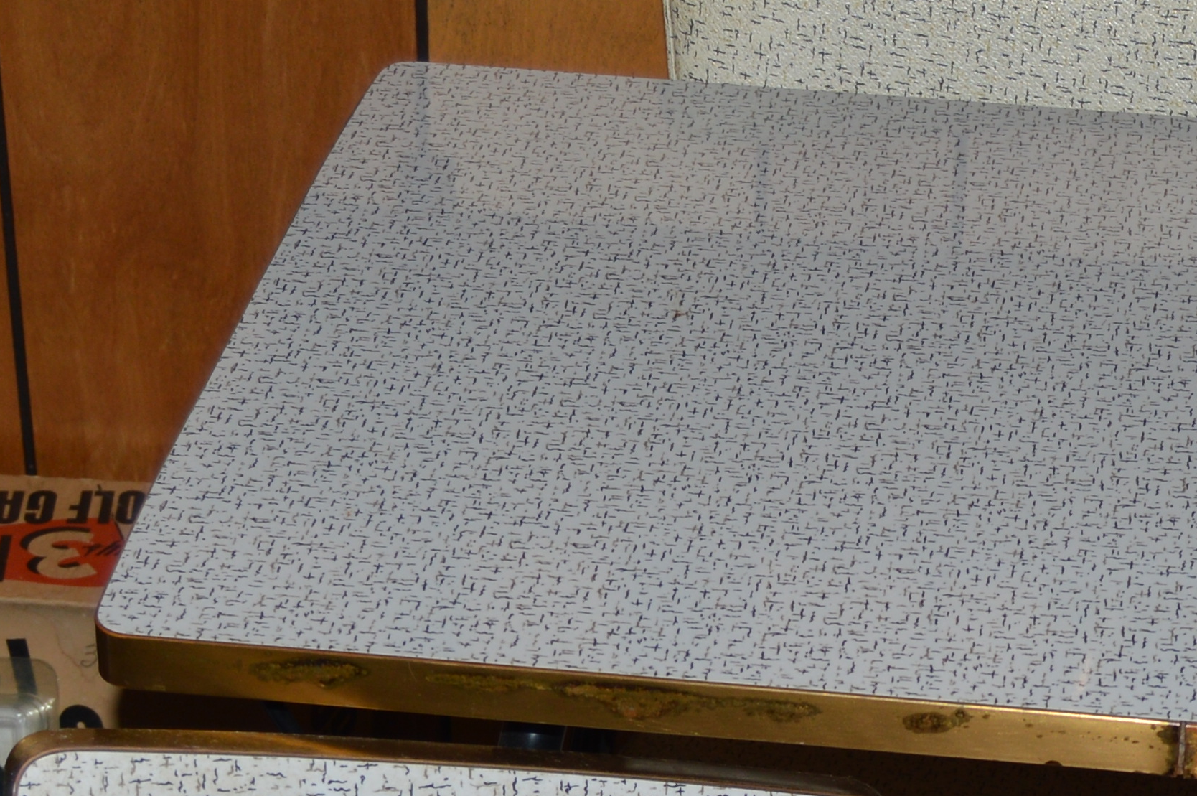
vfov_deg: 11.1
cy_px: 1131
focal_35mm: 119
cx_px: 1041
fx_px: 3953
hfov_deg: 17.0
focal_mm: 22
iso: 100
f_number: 3.5
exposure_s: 1/160
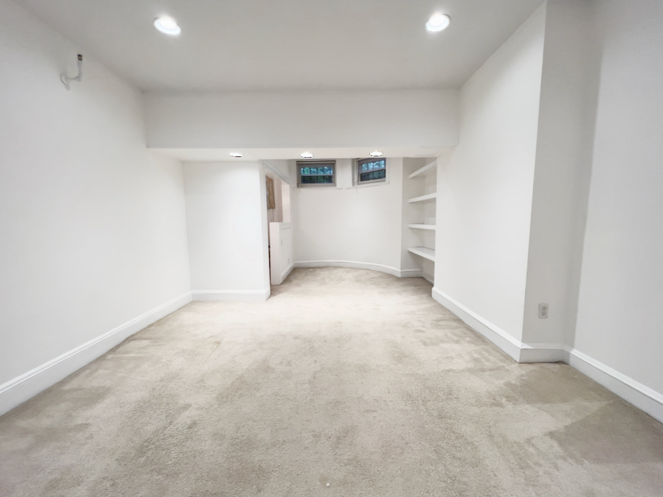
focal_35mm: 13
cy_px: 248
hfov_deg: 106.2
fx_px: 249
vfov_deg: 89.9
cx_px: 332
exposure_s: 1/120
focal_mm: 1.57
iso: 160
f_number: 1.8
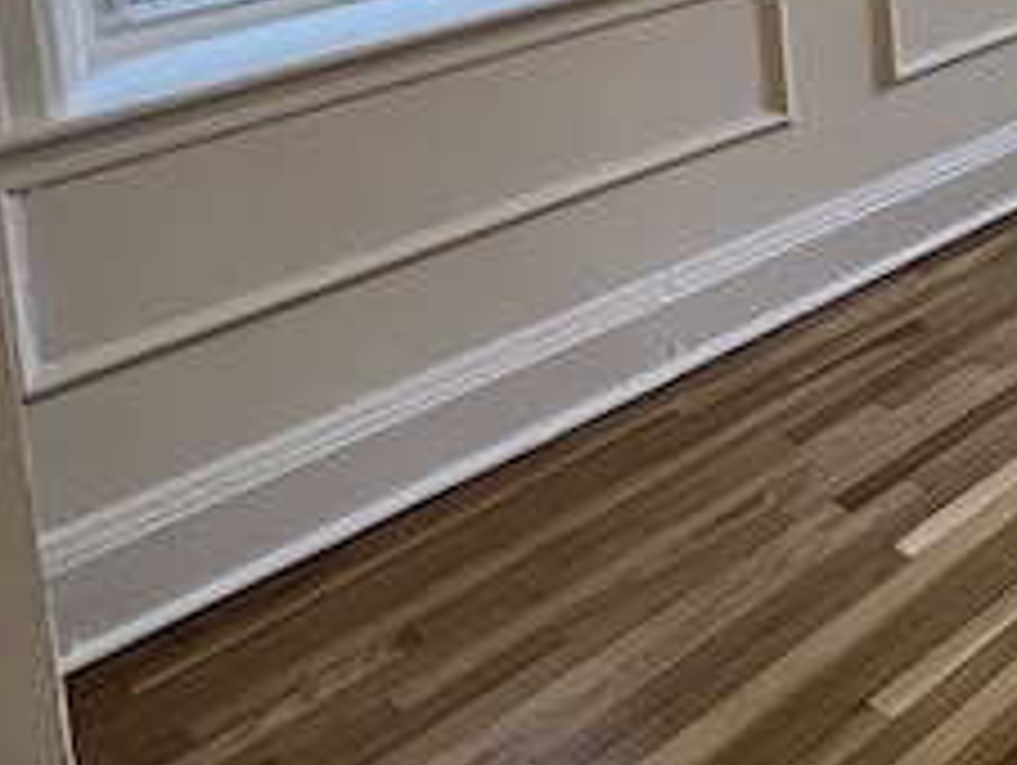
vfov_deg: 26.3
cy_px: -261
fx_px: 1353
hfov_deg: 29.5
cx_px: 1436
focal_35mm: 46
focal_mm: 1.57
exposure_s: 1/60
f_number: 1.8
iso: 125
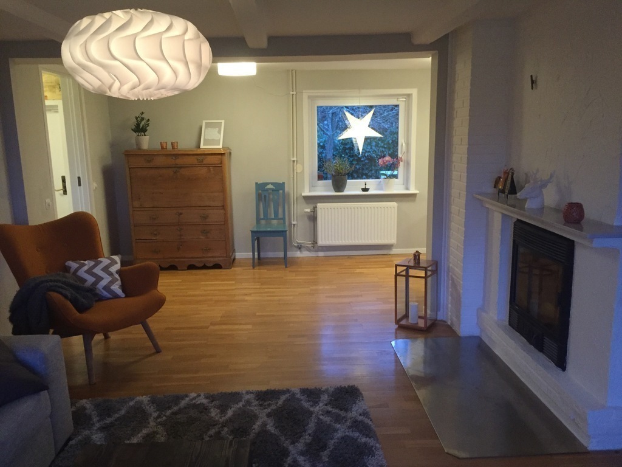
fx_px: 521
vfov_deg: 48.2
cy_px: 234
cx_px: 311
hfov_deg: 61.7
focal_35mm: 29
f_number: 2.2
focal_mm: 4.15
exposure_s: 1/33
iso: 320
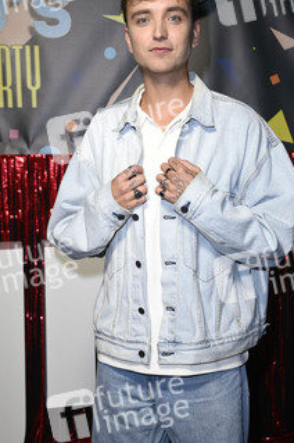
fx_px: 847
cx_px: 158
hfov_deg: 19.7
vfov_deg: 29.3
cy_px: 201
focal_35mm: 69
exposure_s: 1/250
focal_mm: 55
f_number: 5.6
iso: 1600
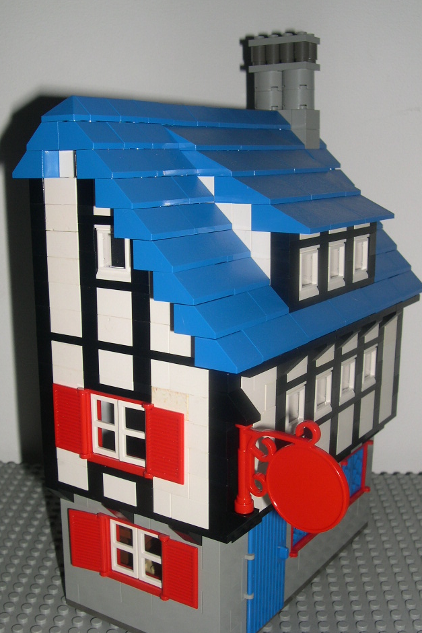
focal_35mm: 43
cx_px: 211
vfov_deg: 45.4
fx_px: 756
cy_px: 338
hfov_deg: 31.2
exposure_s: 1/60
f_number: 7.6
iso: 100
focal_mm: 8
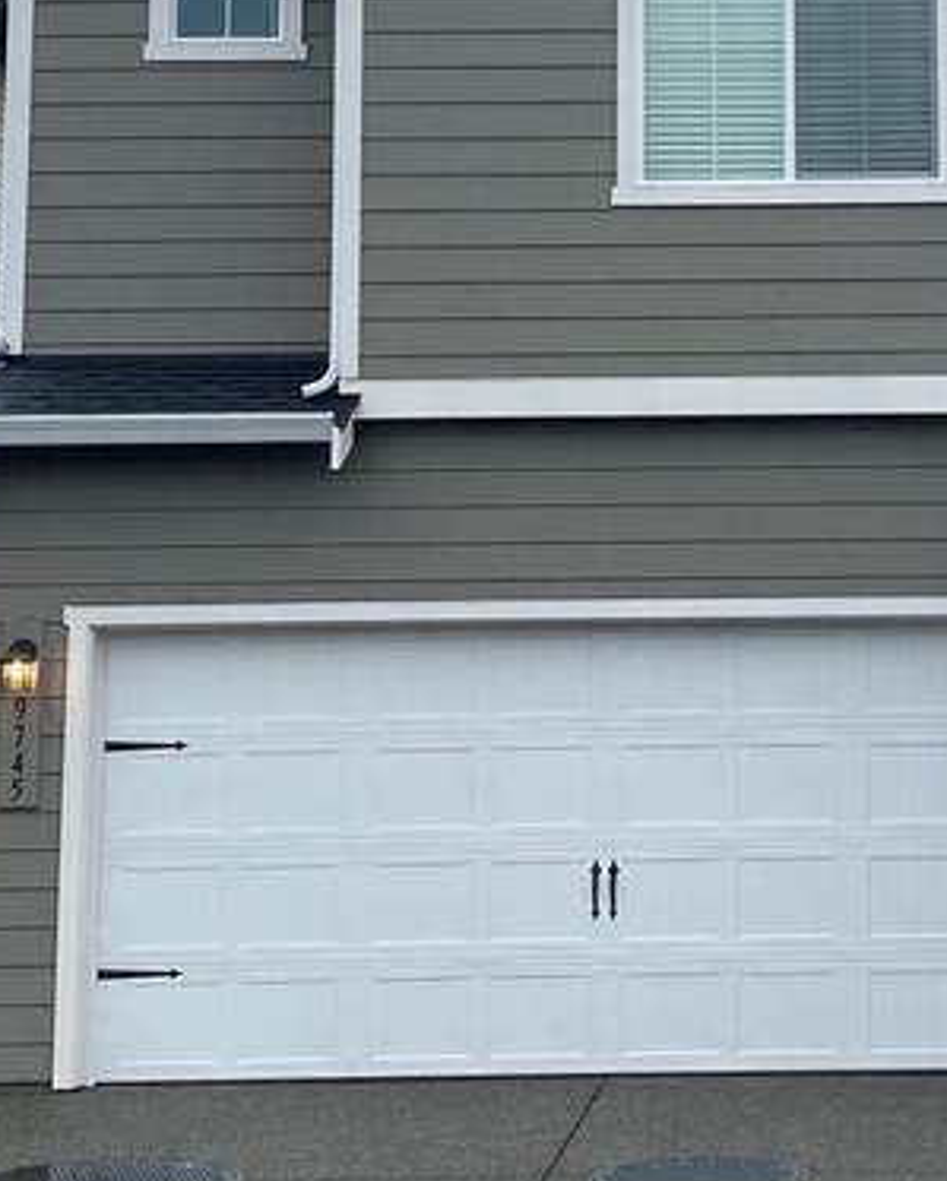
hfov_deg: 17.4
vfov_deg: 21.9
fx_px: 3044
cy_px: 383
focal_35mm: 87
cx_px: 871
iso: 32
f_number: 1.8
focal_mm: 4.25
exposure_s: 1/522
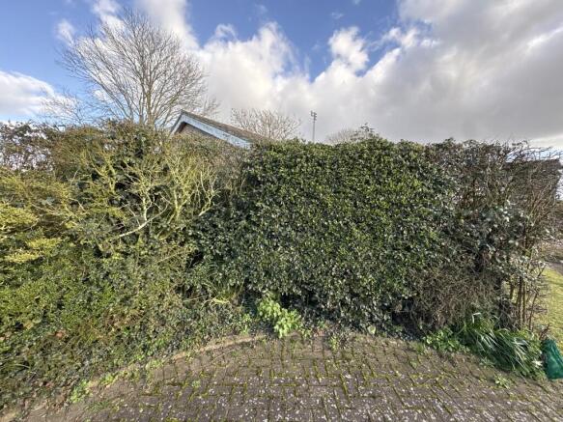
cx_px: 282
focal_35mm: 14
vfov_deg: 85.7
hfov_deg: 102.1
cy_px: 211
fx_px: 228
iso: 40
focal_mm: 2.22
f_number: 2.2
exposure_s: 1/349
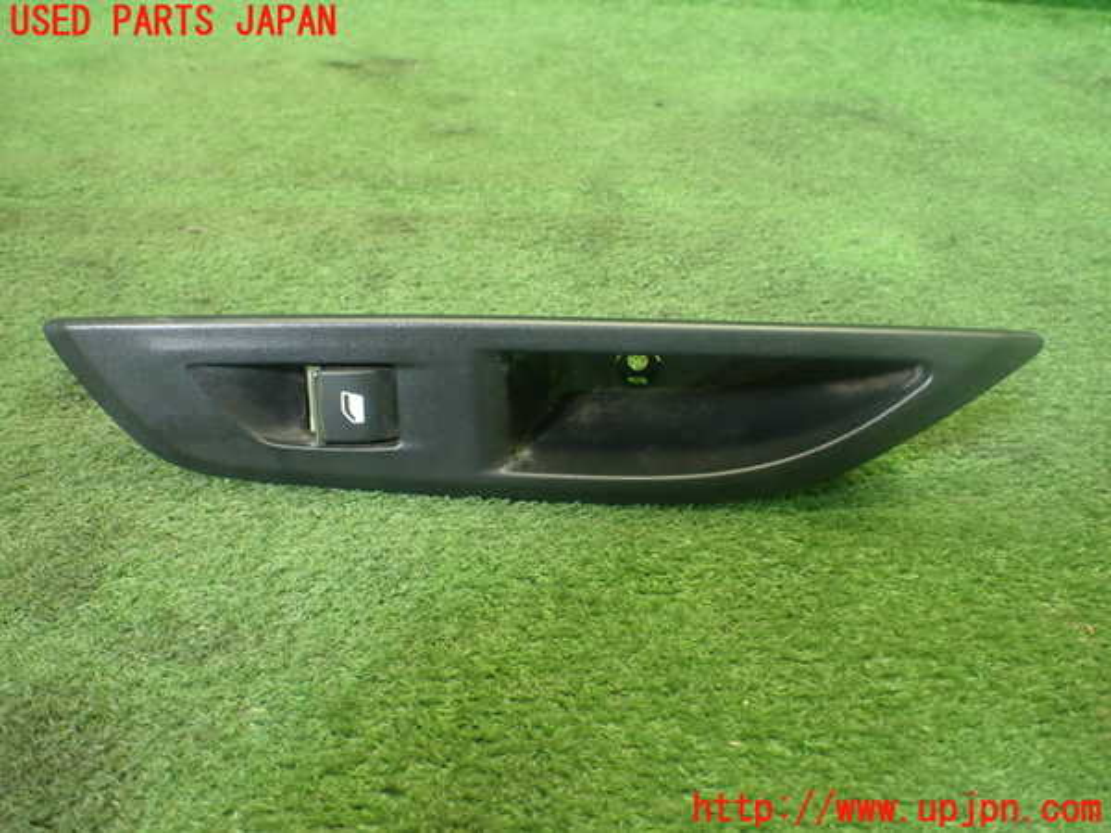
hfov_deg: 60.0
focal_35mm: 30
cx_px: 556
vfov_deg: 46.8
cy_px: 416
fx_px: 963
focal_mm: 5.4
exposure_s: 1/125
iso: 800
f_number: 2.3
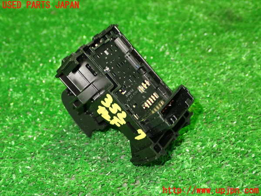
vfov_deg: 29.1
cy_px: 98
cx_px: 130
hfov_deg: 38.2
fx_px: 377
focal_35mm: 50
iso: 800
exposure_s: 1/15
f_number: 3.2
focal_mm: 9.01
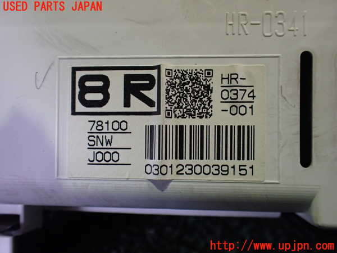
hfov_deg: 60.0
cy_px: 126
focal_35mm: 30
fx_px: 292
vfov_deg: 46.8
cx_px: 168
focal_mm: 5.4
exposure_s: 1/125
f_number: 2.3
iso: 800
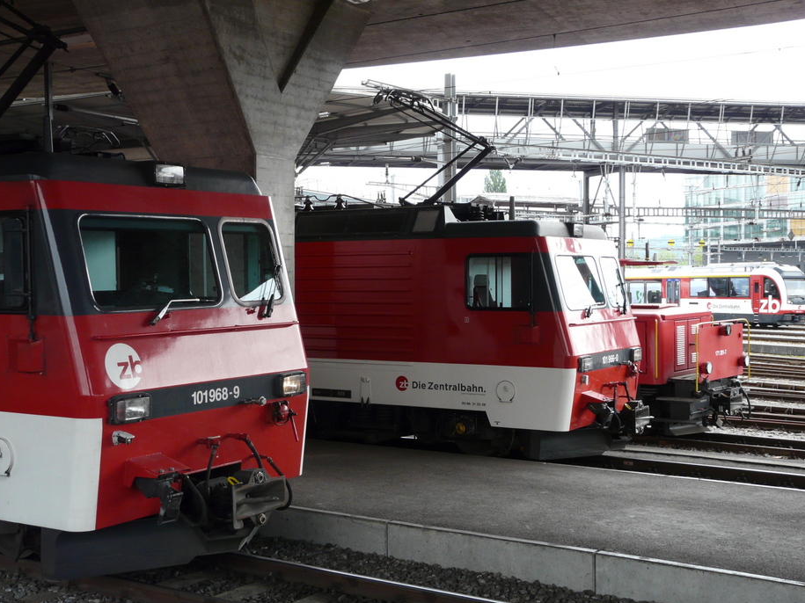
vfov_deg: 30.9
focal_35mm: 47
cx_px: 431
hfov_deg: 40.4
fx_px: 1093
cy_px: 316
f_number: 3.2
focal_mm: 7
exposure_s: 1/160
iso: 125
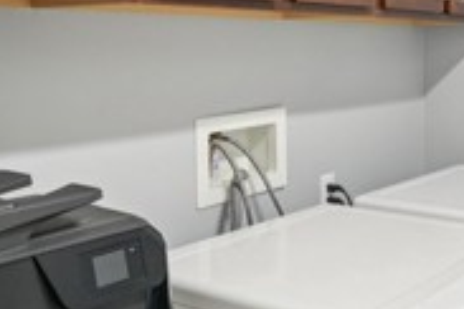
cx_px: 335
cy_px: 48
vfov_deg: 23.7
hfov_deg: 35.0
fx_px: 722
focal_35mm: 56
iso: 400
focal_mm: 16
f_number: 8
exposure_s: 1/6
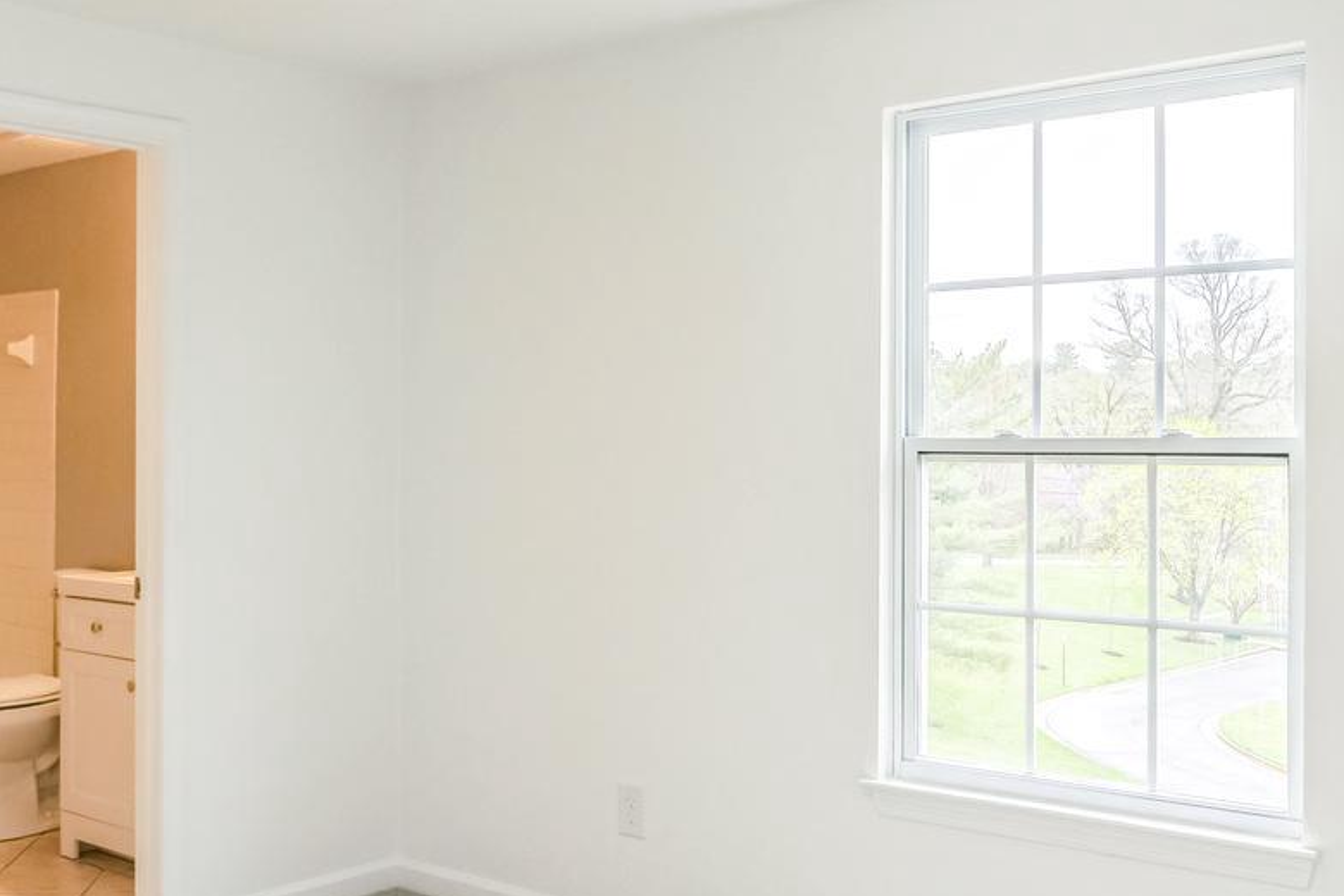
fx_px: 1568
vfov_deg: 31.9
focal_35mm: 42
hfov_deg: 46.2
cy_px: 428
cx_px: 550
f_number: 8
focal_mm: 16
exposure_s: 1/60
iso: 500
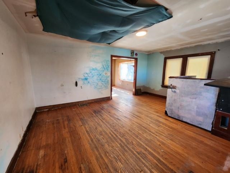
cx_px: 115
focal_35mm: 13
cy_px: 86
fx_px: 86
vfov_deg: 89.9
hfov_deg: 106.2
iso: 320
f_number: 2.2
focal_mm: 2.2
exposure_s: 1/60
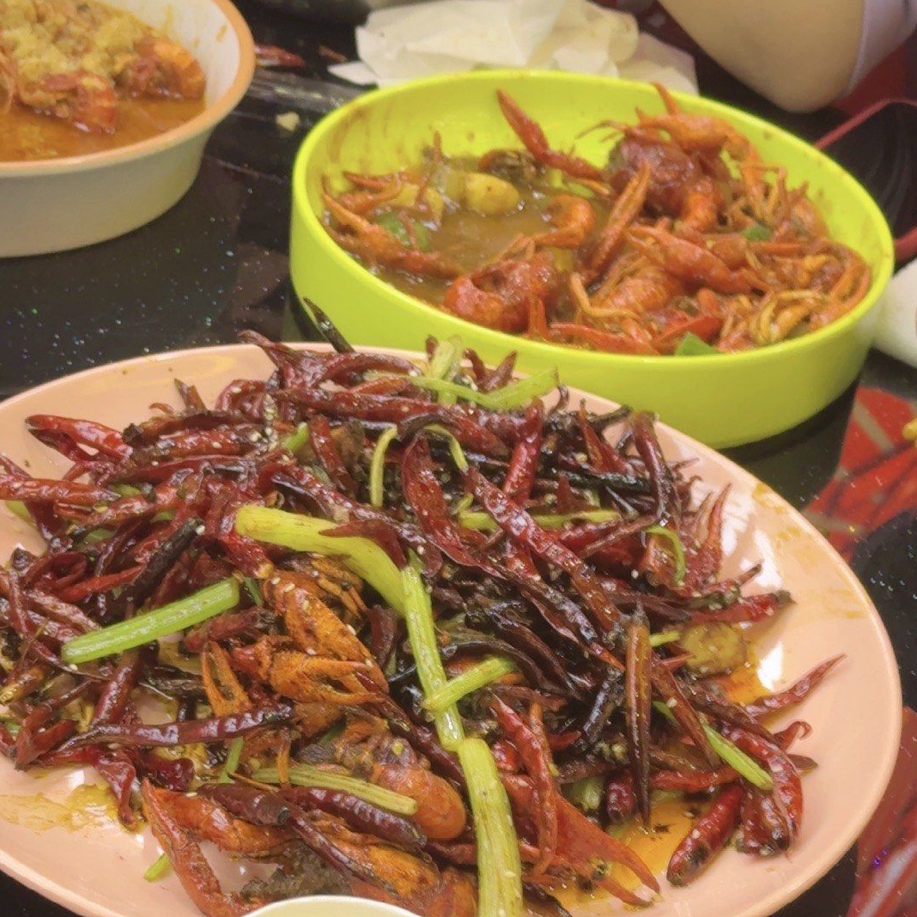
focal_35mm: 62
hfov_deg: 27.7
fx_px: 1858
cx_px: 454
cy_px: 606
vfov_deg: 27.6
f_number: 1.78
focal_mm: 6.76
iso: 250
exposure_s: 1/50
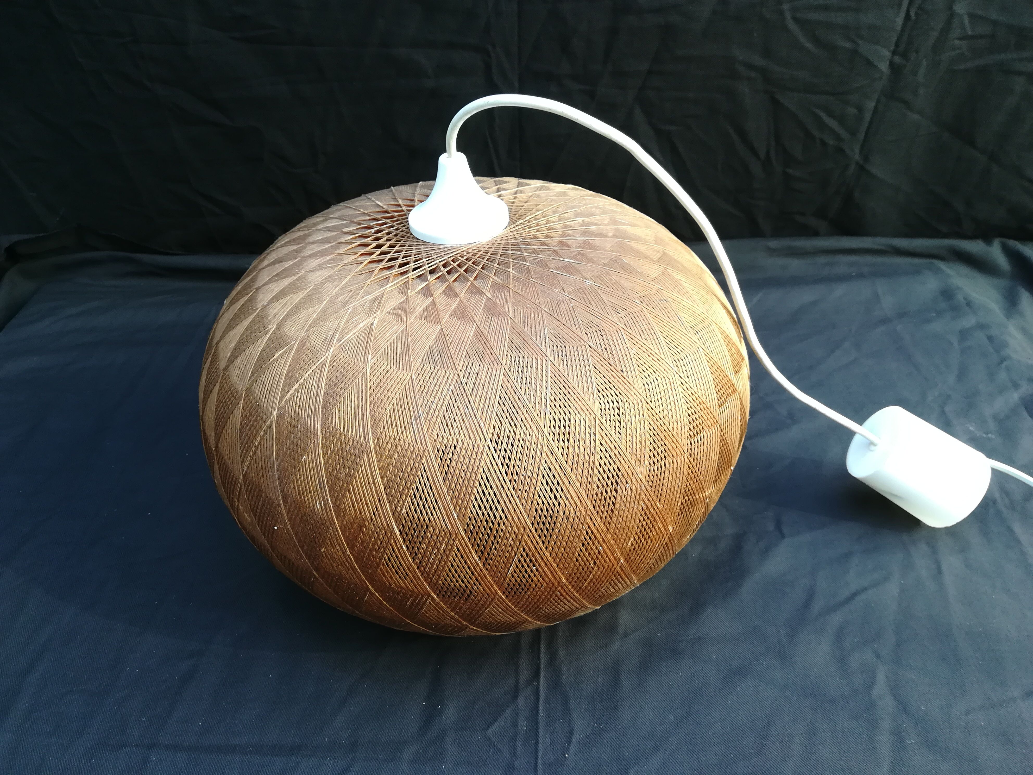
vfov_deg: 53.1
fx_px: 776
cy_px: 388
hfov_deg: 67.3
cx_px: 516
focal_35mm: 26
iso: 64
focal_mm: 3.83
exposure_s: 1/50
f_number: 2.2
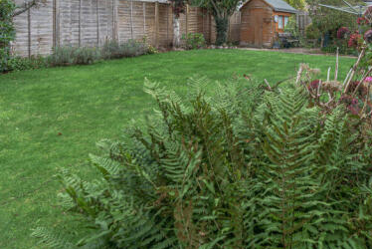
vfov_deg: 45.4
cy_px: 73
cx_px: 262
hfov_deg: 62.9
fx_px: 290
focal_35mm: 28
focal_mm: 16
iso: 125
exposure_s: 1/100
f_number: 6.3
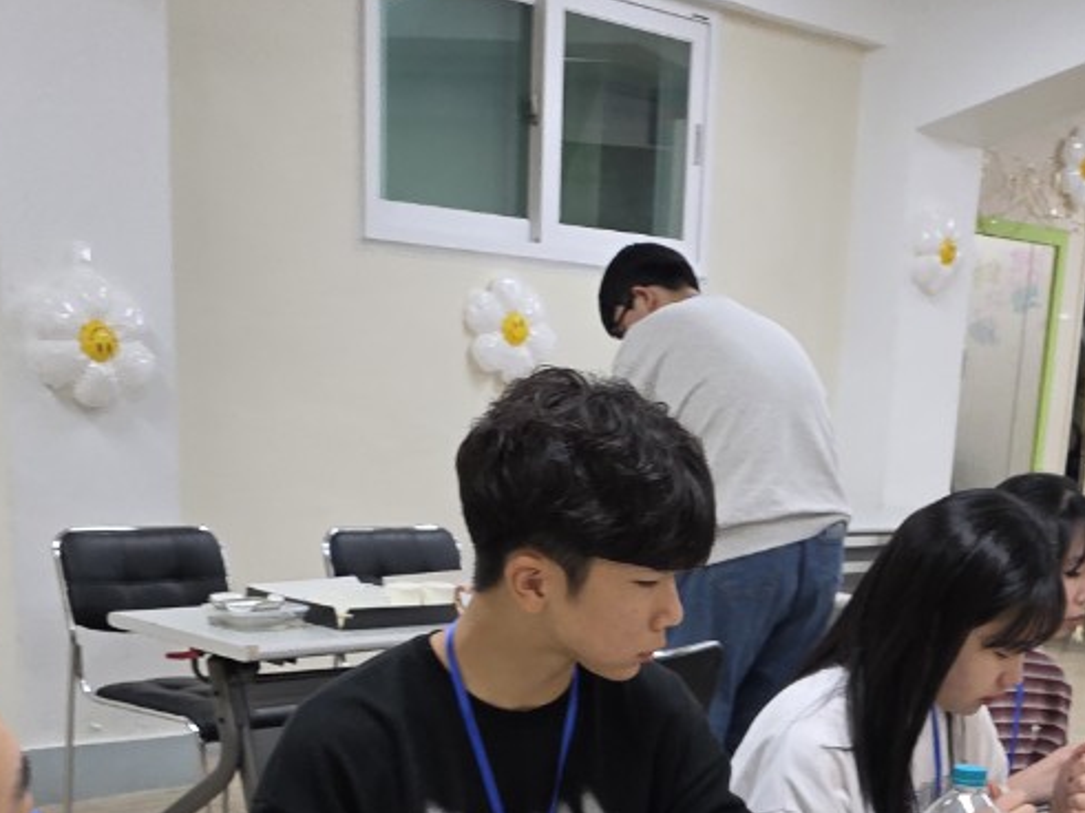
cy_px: 930
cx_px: 921
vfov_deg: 22.8
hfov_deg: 31.1
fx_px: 1880
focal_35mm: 60
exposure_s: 1/120
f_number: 1.7
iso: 160
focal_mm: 6.3
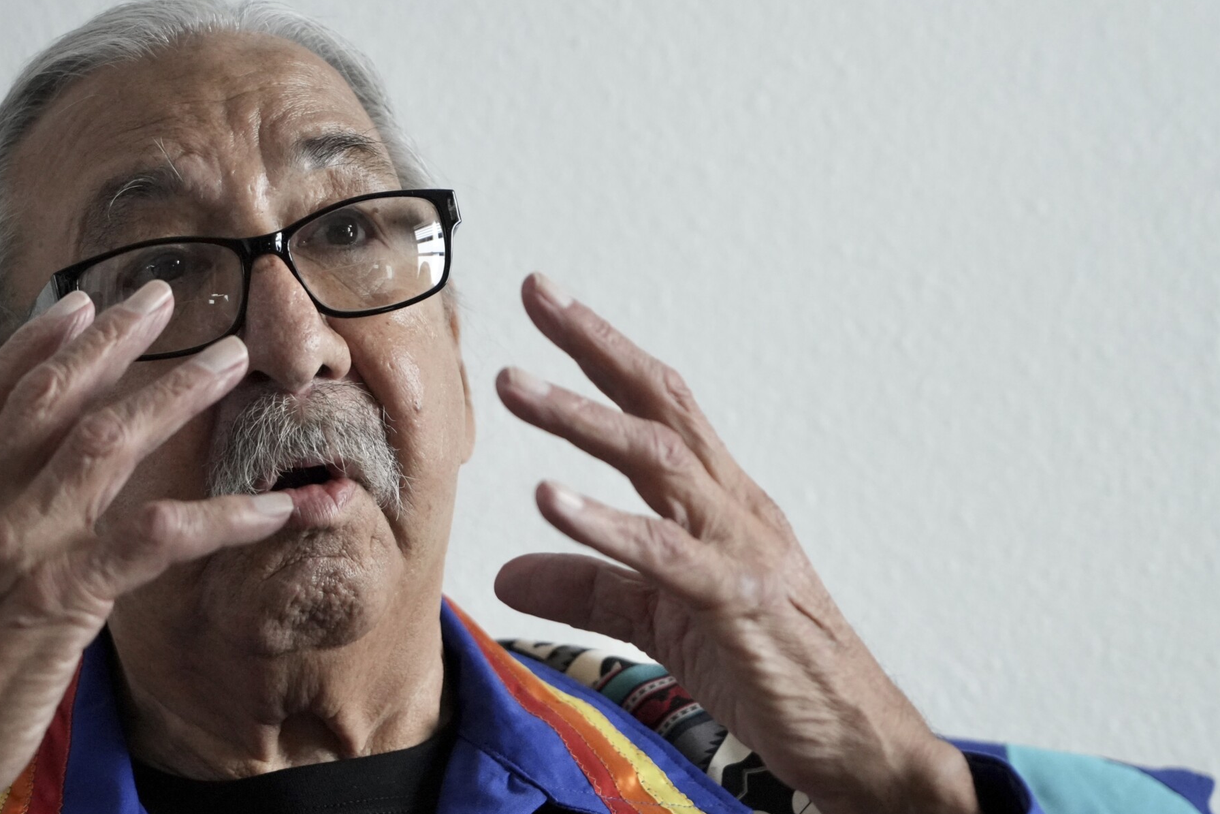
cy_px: 489
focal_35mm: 150
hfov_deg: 13.7
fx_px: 5083
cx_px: 562
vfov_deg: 9.1
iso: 5000
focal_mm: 105
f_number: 4
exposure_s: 1/320
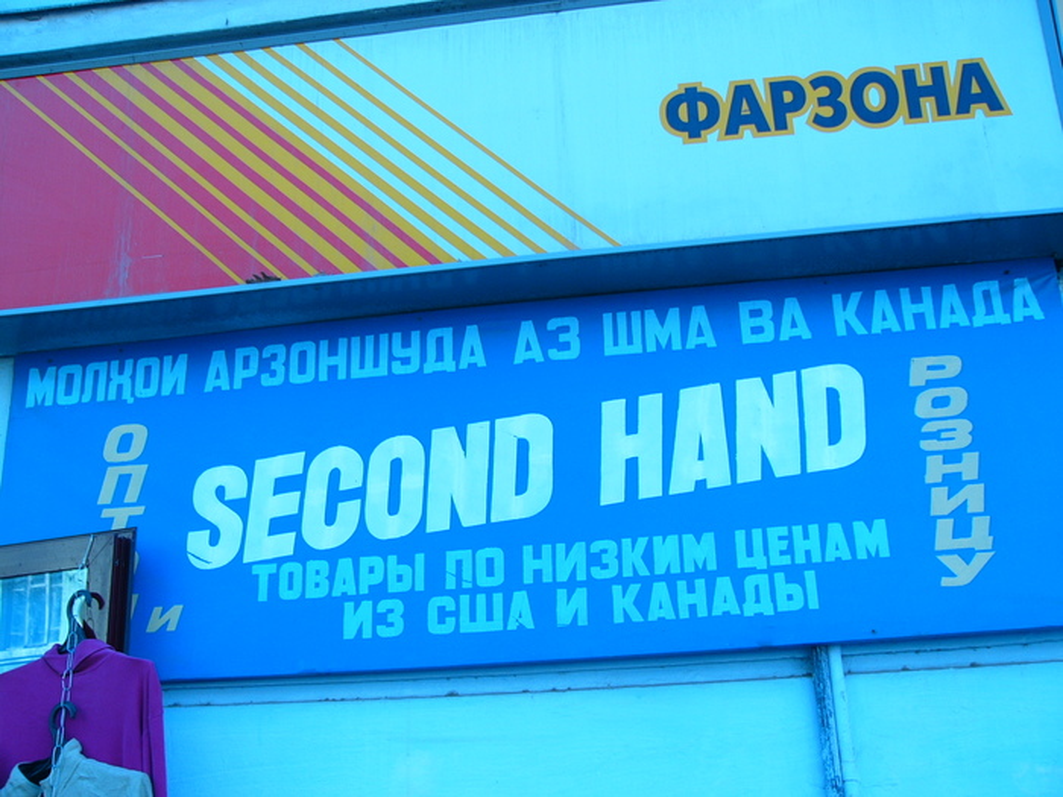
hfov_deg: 45.8
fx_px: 1259
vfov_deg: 35.1
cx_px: 532
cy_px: 398
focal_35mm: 41
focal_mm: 6.8
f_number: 3.3
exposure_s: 1/100
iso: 50
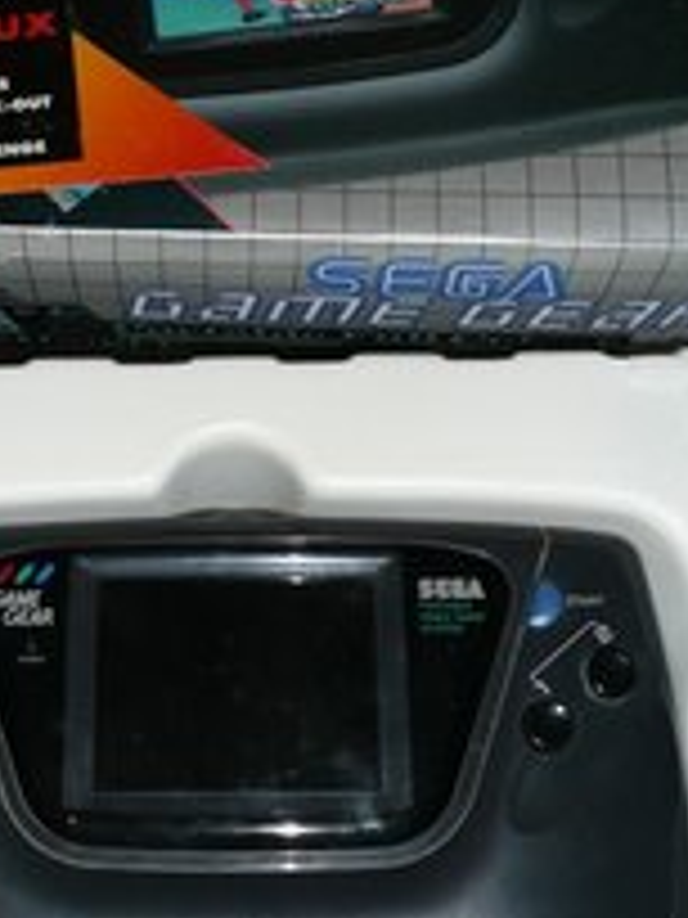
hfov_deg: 26.3
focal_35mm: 55
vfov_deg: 34.9
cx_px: 189
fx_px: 1458
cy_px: 410
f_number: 3.3
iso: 100
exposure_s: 1/30
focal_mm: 4.6
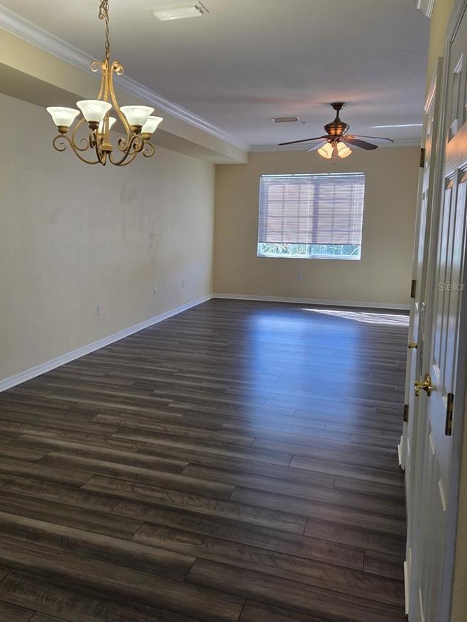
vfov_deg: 58.3
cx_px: 173
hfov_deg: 45.1
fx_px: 557
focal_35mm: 31
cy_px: 286
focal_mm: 5.4
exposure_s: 1/120
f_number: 1.8
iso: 50
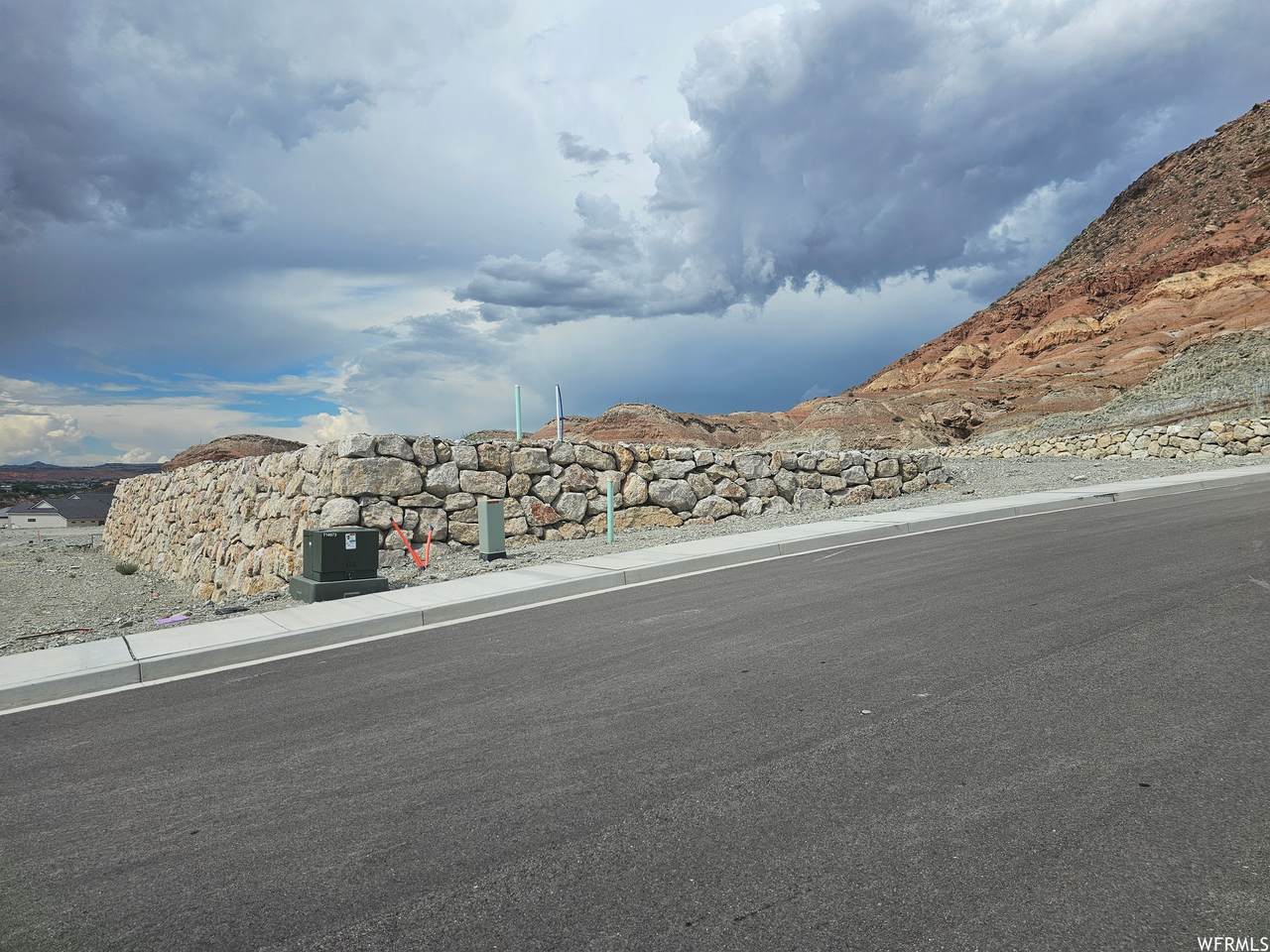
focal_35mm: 23
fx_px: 844
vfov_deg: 58.9
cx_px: 635
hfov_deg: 73.9
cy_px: 476
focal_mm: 6.3
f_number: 1.7
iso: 12
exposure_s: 1/1593
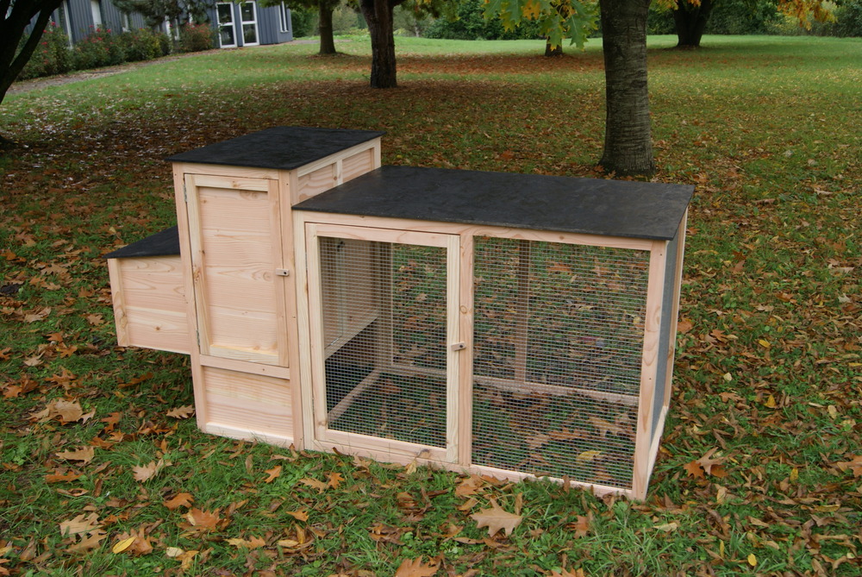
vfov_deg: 37.0
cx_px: 431
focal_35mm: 36
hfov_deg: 53.1
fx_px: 863
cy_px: 288
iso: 100
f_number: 5.6
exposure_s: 1/40
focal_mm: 24
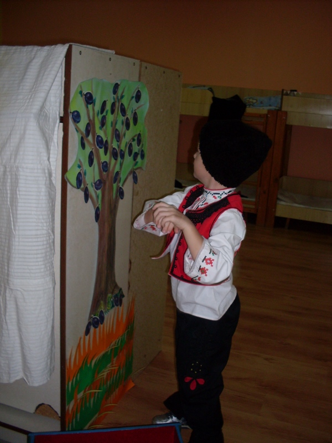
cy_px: 222
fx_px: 486
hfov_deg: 37.7
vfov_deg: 49.0
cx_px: 166
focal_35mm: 38
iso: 100
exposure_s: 1/45
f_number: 2.8
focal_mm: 6.3
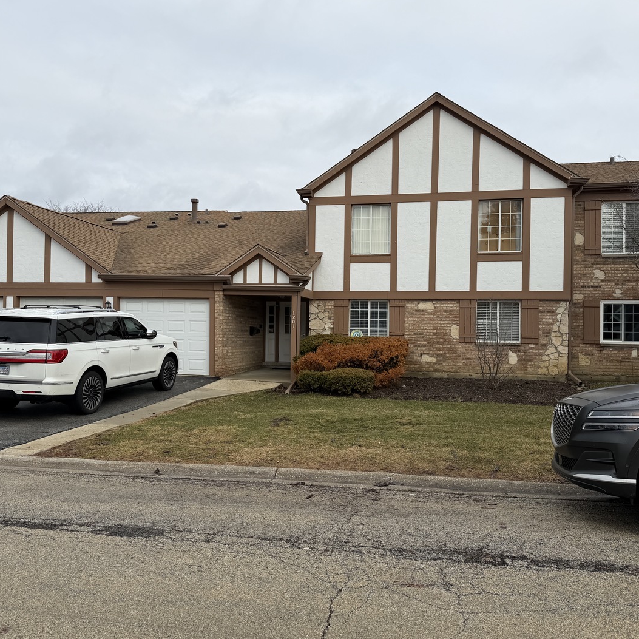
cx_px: 309
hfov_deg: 55.6
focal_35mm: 29
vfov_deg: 55.6
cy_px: 320
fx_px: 606
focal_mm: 6.76
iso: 80
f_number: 1.78
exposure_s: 1/4167
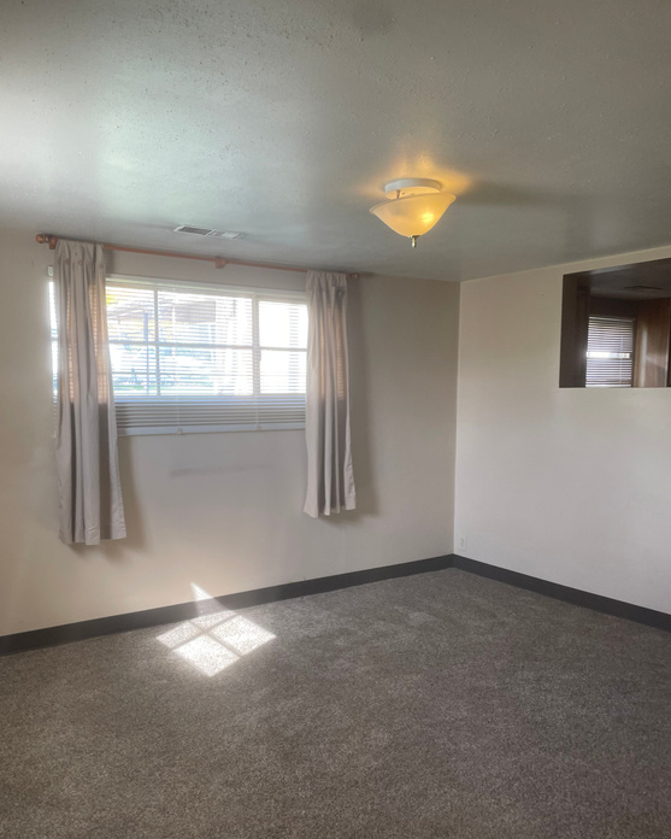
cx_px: 328
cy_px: 459
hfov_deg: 51.5
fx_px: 695
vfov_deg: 62.1
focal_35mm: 28
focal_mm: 4.2
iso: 80
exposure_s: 1/121
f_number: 1.6
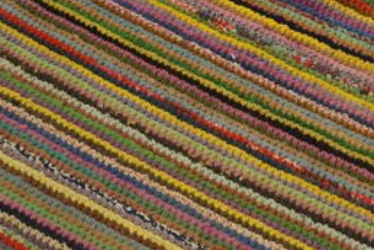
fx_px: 687
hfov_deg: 30.2
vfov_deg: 20.4
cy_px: 182
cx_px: 258
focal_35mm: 66
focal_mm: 19
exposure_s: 1/60
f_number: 4
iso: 500
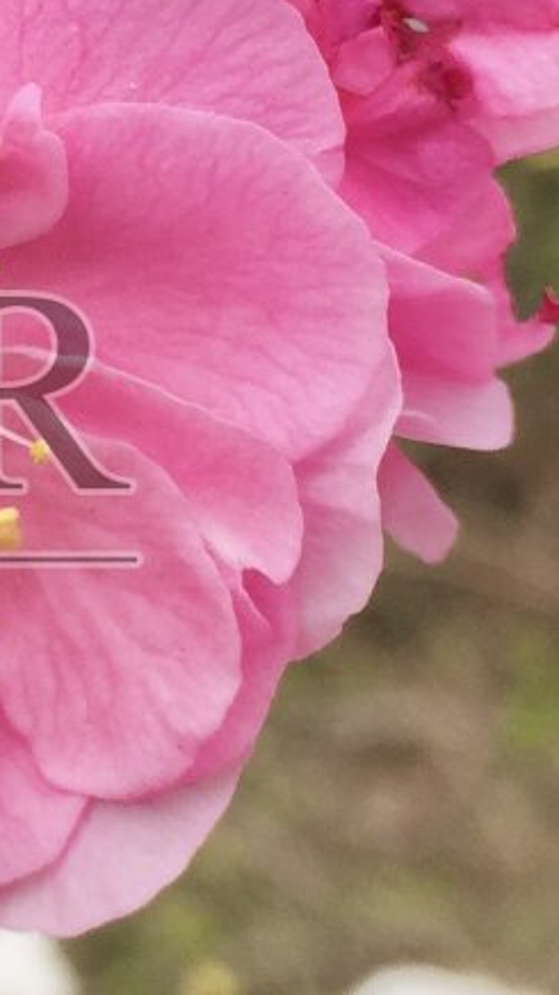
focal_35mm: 116
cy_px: 447
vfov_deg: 18.5
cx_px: -242
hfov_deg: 10.2
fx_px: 3059
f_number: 2.2
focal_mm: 4.15
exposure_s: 1/494
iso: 32
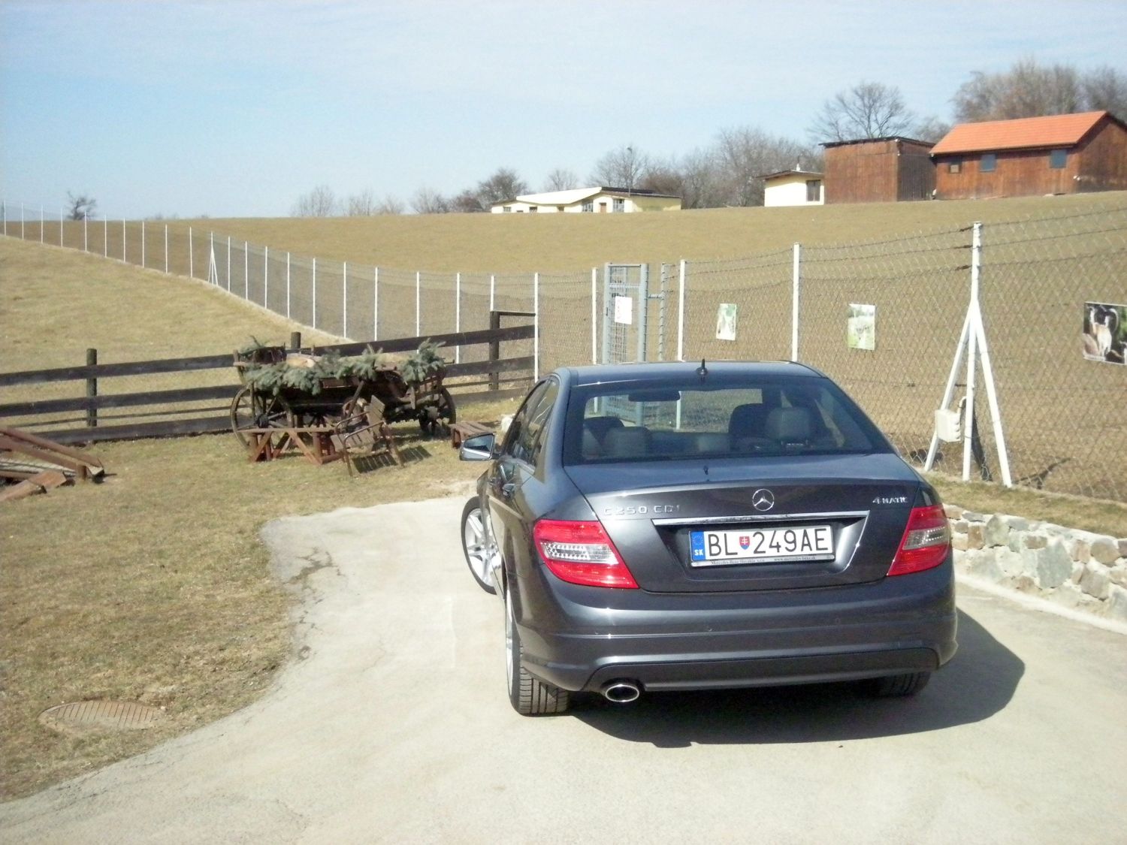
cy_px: 422
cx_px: 564
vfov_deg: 29.7
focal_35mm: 49
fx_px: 1595
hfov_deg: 38.9
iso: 800
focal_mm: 7.9
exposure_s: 1/1500
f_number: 6.4
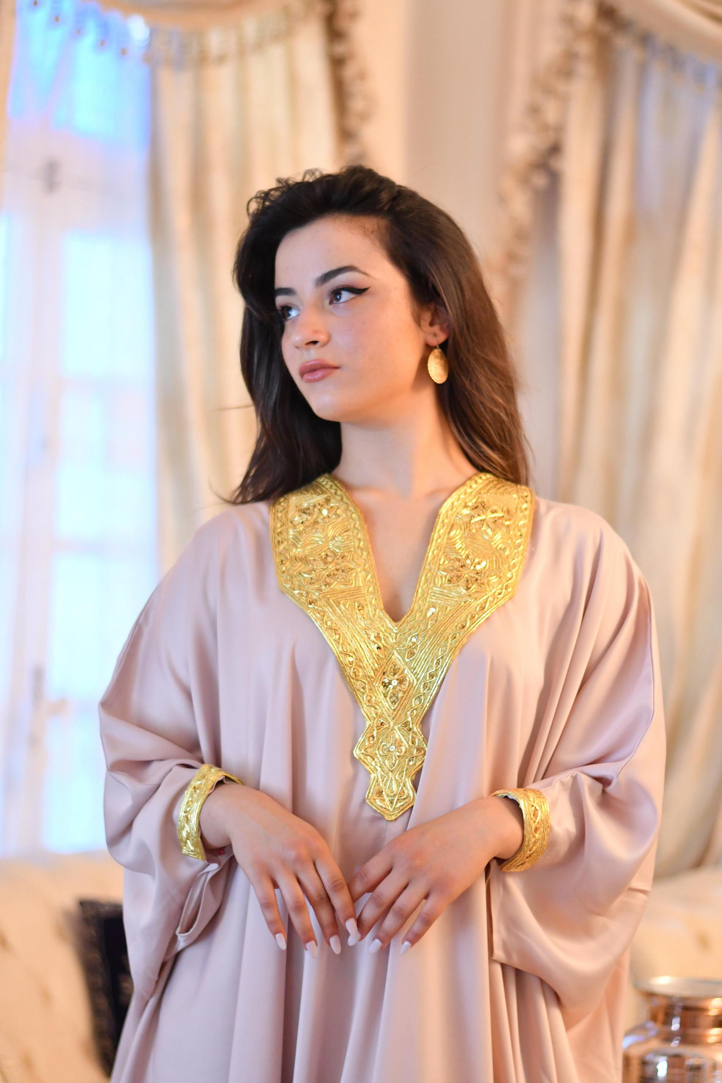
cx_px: 361
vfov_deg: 27.0
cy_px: 542
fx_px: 2256
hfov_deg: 18.2
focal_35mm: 75
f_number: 1.8
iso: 2000
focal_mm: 50
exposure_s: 1/160
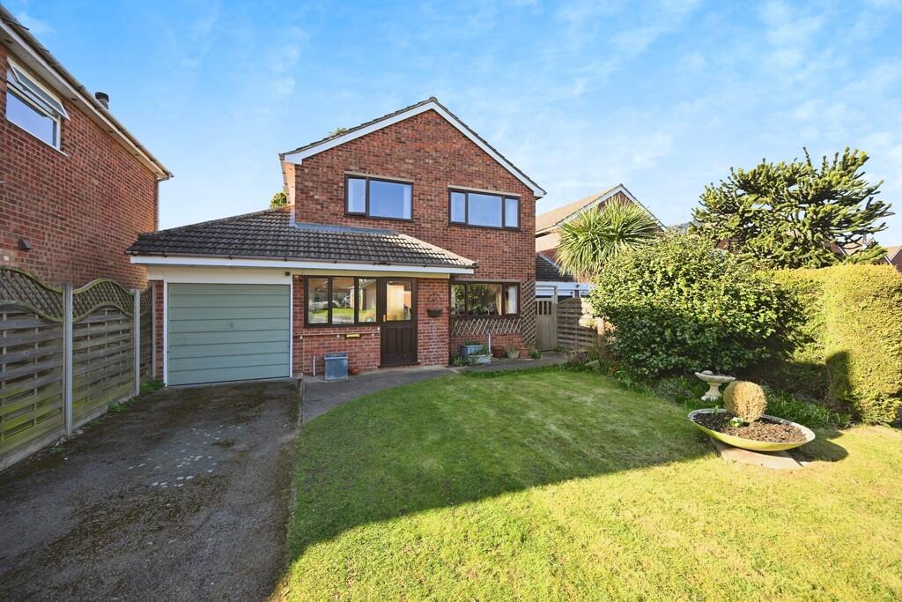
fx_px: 351
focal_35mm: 14
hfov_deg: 104.2
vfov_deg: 81.2
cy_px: 301
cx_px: 451
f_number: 5
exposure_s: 1/100
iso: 100
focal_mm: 14
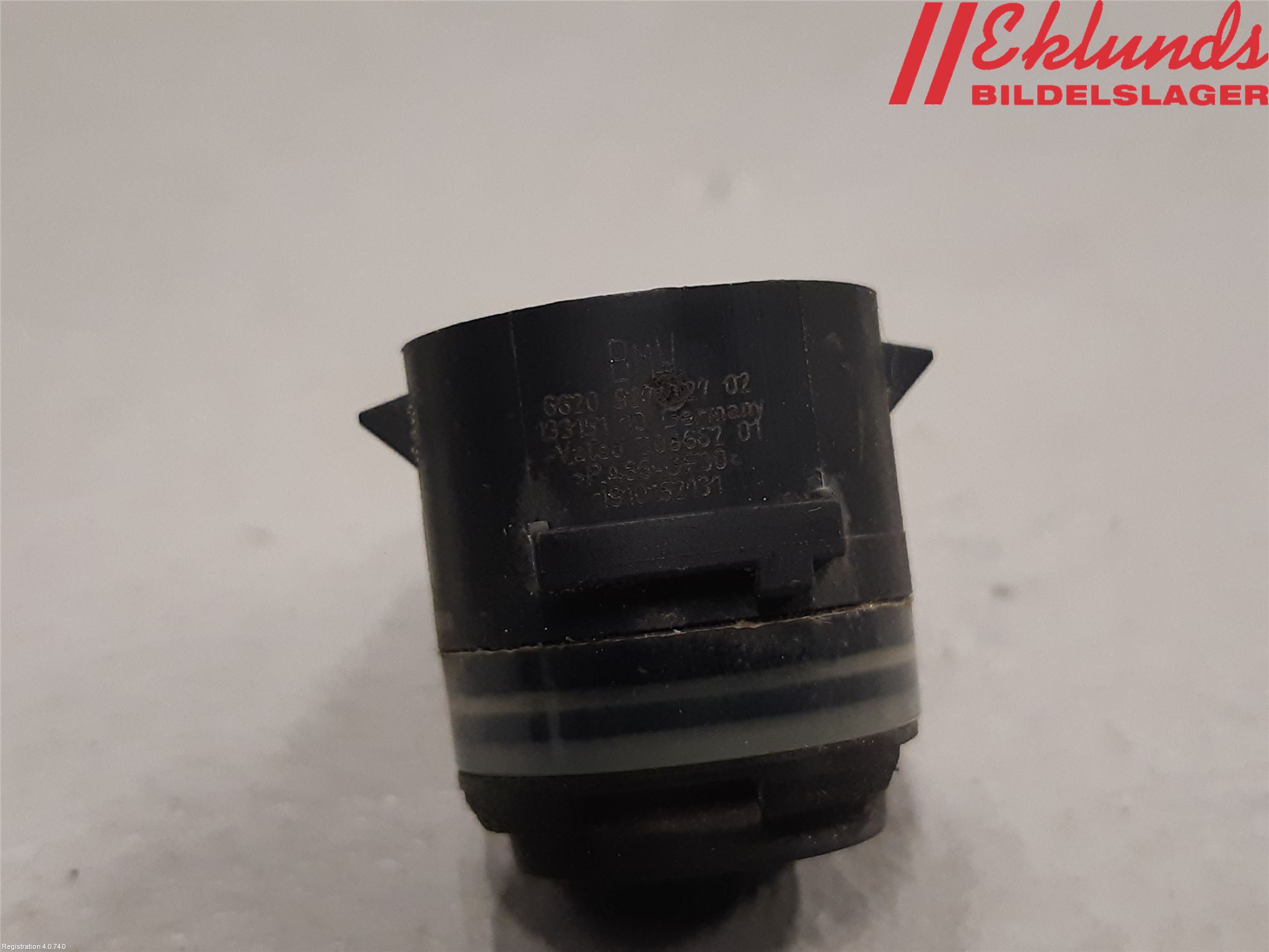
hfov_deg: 67.3
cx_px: 634
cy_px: 476
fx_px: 953
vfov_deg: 53.1
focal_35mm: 26
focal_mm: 3.93
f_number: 1.7
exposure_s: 1/60
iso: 200
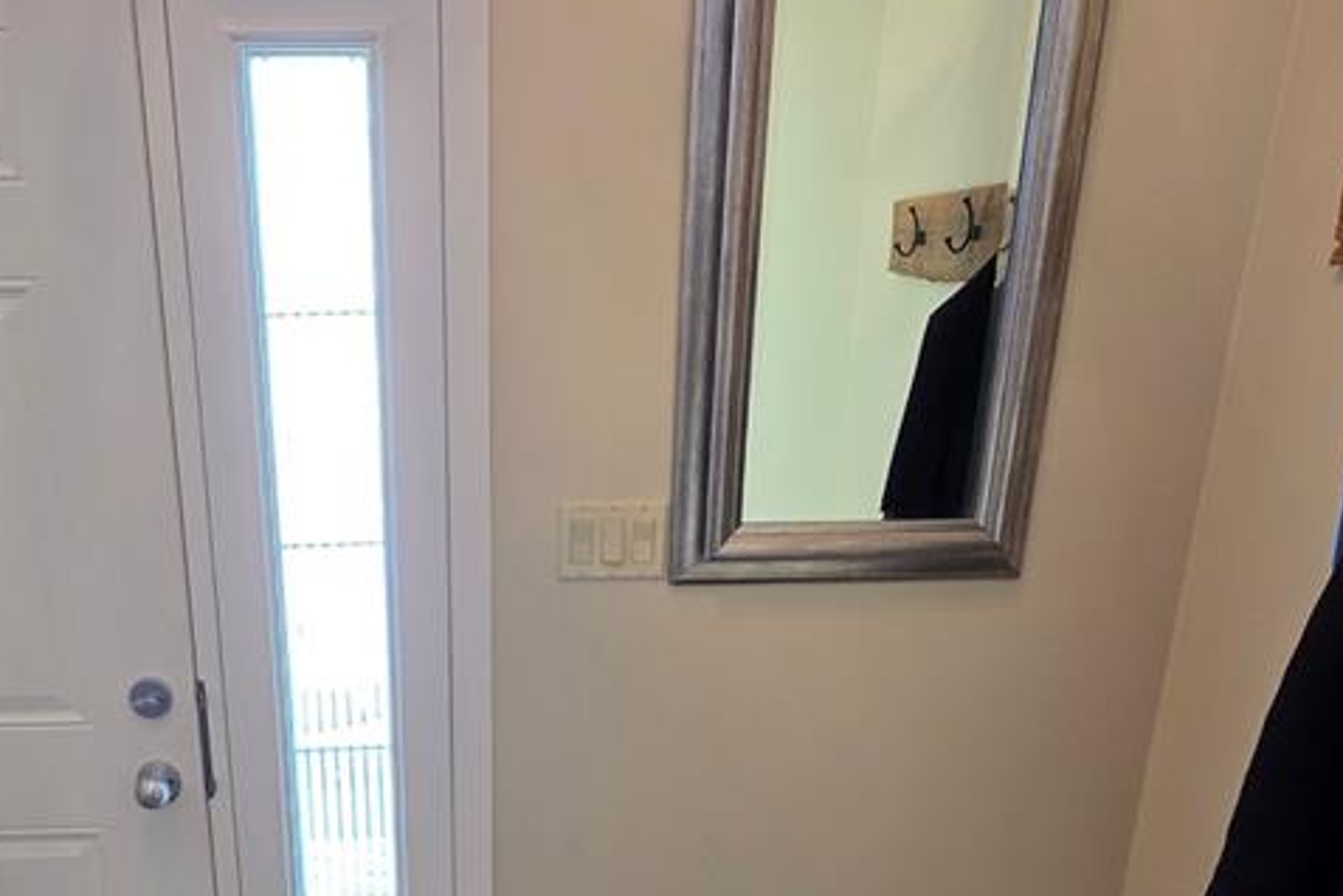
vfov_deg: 42.8
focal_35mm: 29
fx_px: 1082
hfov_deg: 62.5
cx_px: 476
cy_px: 721
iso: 320
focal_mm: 2.2
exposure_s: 1/120
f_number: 1.9
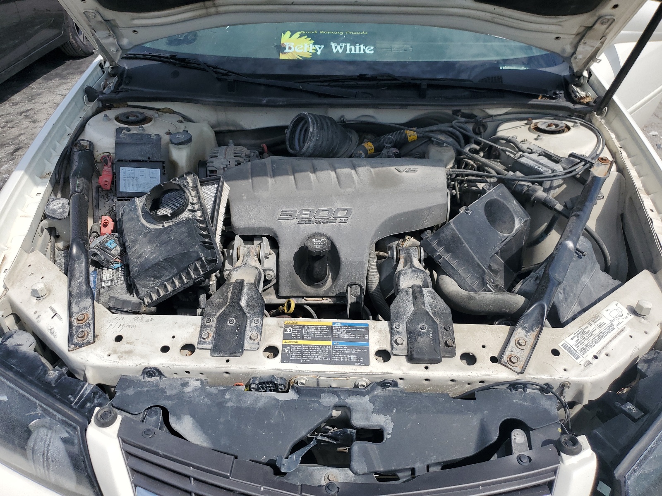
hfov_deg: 67.3
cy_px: 248
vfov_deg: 53.1
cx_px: 331
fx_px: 497
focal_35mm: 26
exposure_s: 1/5000
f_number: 1.5
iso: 50
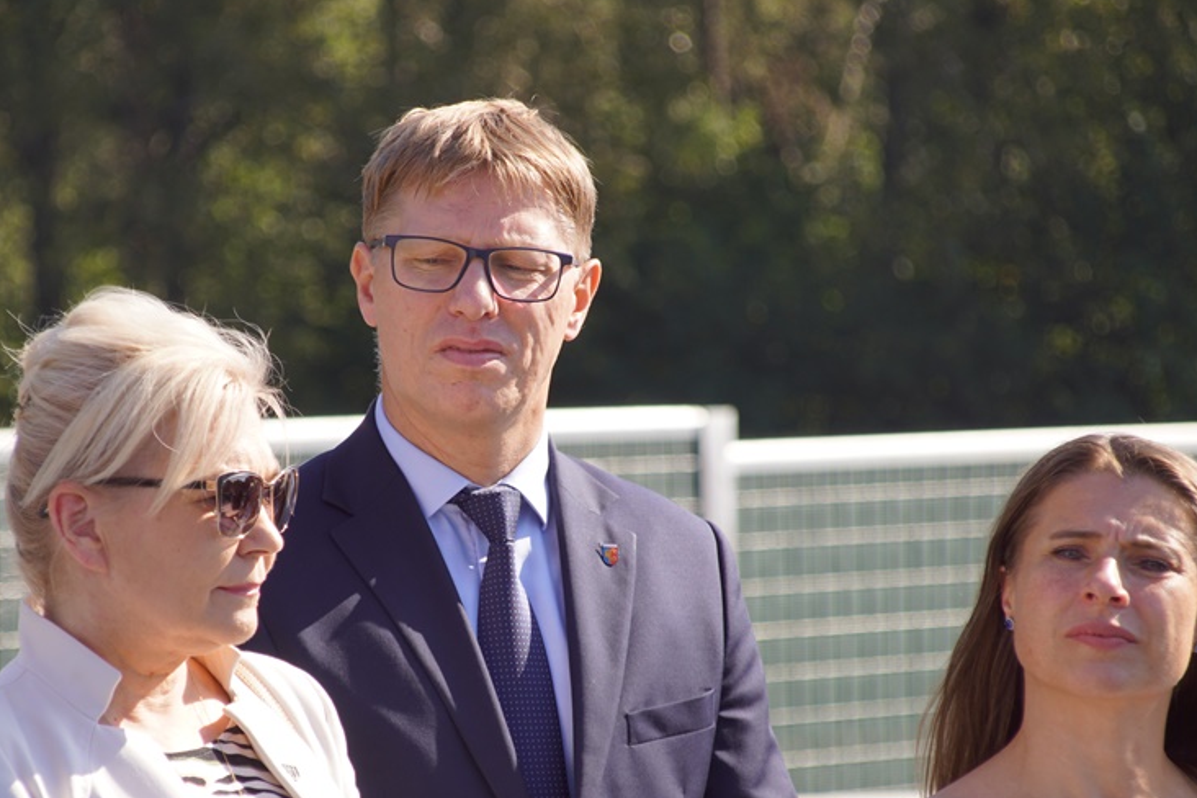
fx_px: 9199
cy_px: 537
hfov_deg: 7.4
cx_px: 487
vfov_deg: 5.0
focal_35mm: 277
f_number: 5.6
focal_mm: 135
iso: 160
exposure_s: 1/250
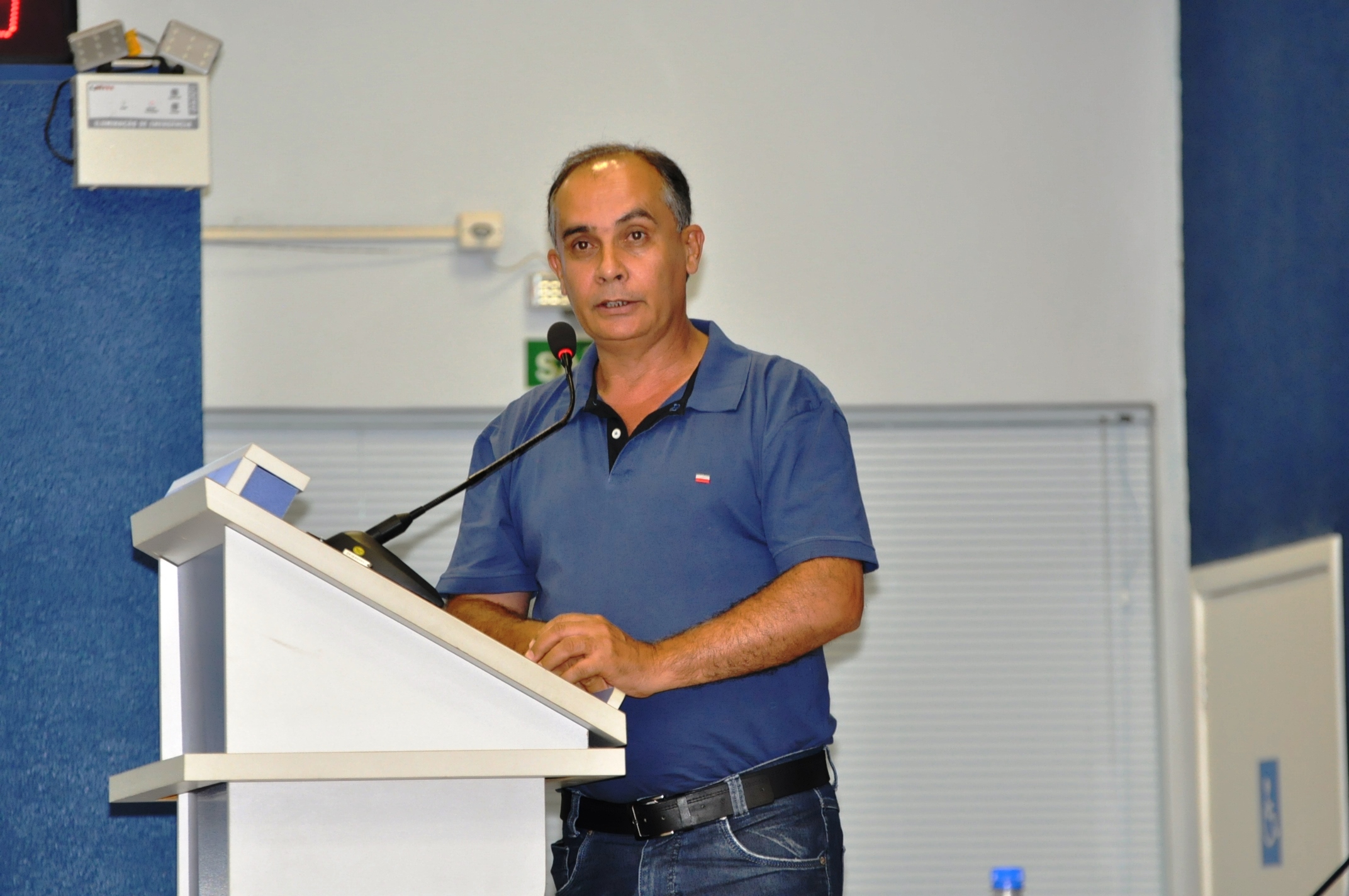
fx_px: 8702
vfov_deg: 5.9
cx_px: 674
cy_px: 448
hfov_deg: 8.9
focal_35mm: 232
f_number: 4.8
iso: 1000
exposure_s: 1/60
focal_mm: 155
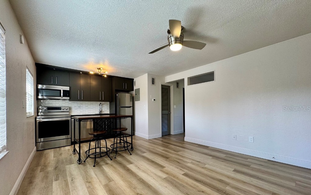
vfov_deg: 74.5
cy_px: 108
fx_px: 127
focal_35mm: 15
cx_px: 154
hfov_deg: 101.5
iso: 100
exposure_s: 1/120
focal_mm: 2.22
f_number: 2.2
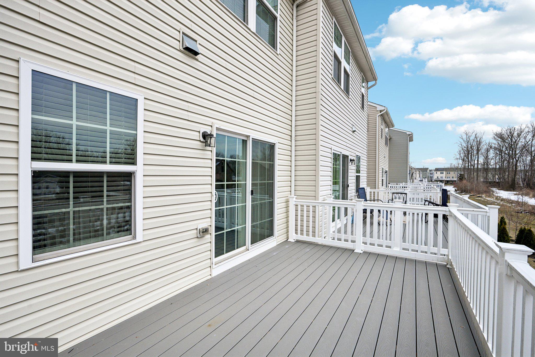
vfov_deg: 73.7
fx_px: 238
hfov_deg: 96.7
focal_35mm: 16
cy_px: 178
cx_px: 268
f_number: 8
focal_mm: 16
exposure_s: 1/2000
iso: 400
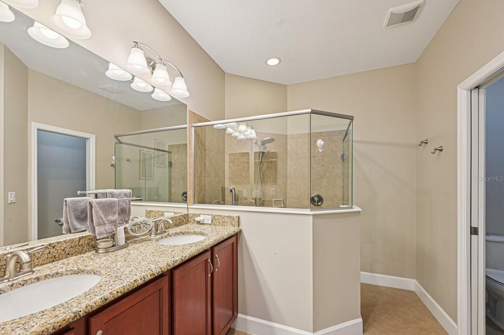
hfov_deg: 100.3
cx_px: 234
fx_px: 210
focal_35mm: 15
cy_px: 178
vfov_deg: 77.1
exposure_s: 1/15
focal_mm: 14
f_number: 8
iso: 400
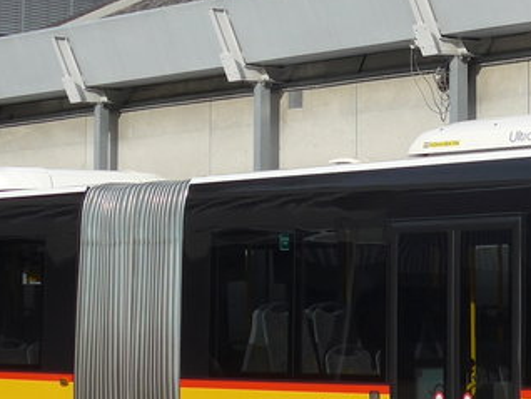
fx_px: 2548
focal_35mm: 166
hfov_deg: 11.8
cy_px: 87
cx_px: 489
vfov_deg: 8.9
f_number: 2.8
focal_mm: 9
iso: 80
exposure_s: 1/1600
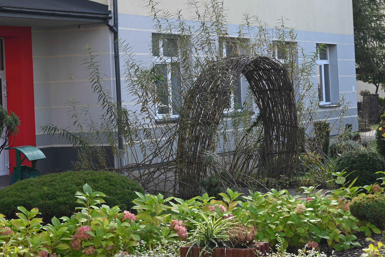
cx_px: 214
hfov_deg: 21.7
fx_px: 1006
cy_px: 52
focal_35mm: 94
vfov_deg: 14.5
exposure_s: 1/250
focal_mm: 50
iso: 200
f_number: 5
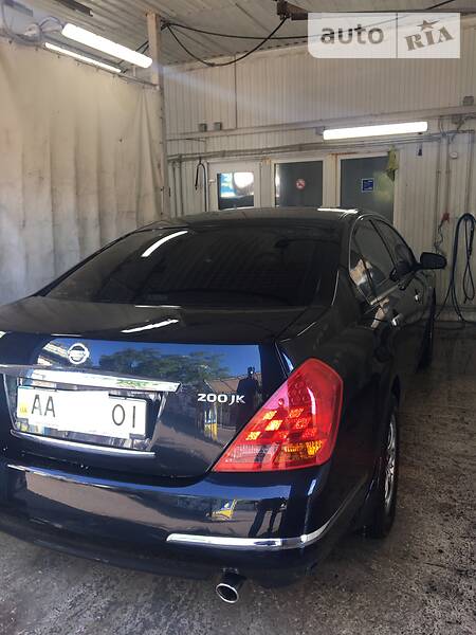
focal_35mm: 29
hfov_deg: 48.2
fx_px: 532
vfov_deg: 61.7
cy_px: 318
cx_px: 238
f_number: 2.2
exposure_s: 1/38
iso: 25
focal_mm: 4.2
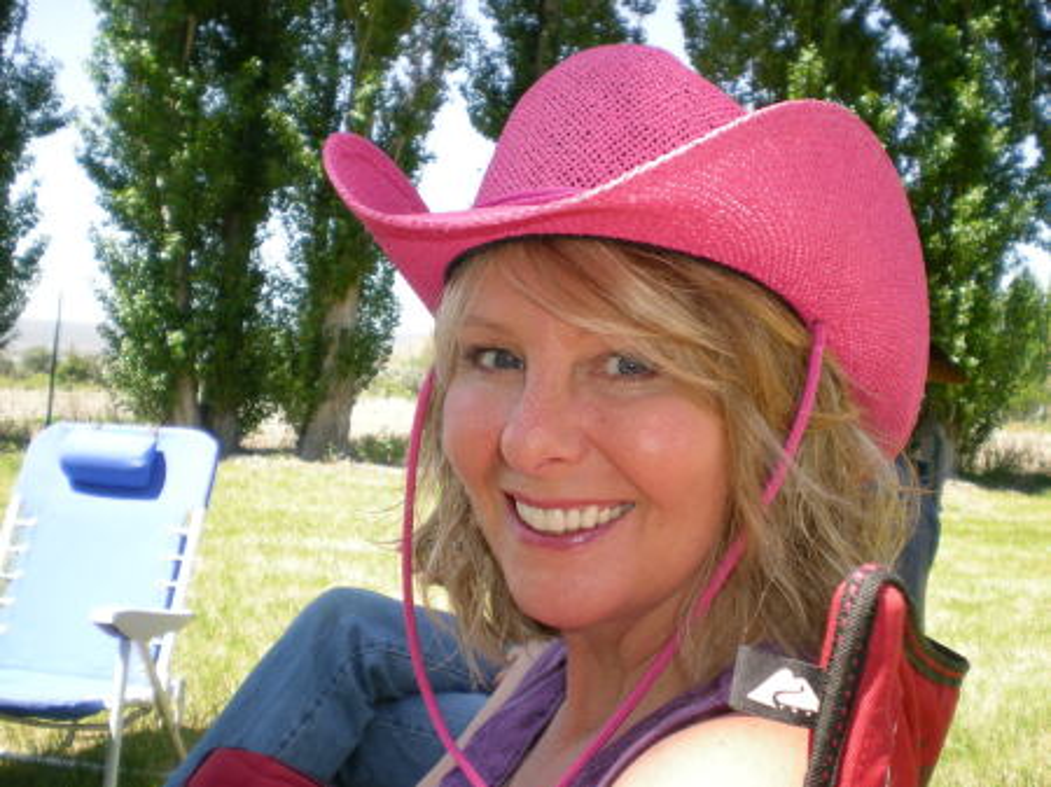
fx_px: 1153
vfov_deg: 37.7
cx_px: 526
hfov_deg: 49.0
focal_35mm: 38
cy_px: 394
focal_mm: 6.3
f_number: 3.1
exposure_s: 1/206
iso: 50
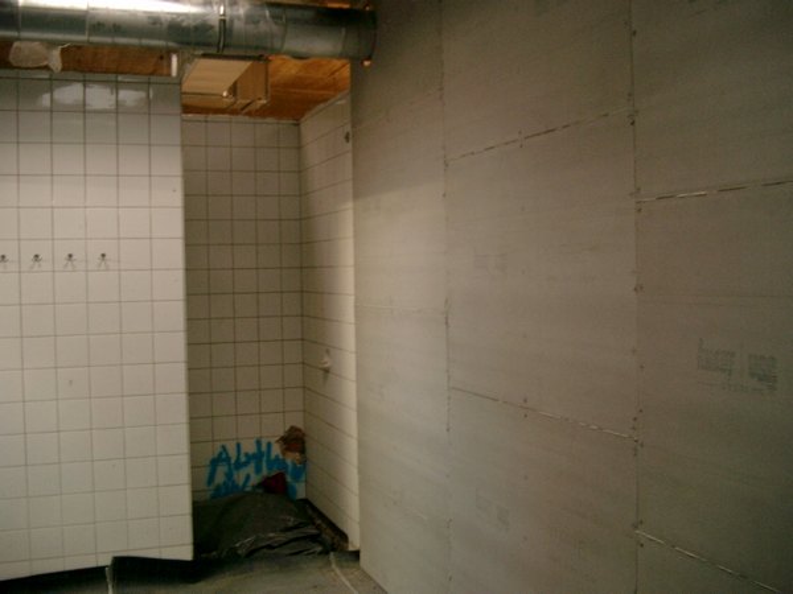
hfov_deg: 50.1
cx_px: 396
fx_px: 848
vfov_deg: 38.7
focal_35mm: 37
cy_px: 297
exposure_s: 1/13
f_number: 2.6
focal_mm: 7.6
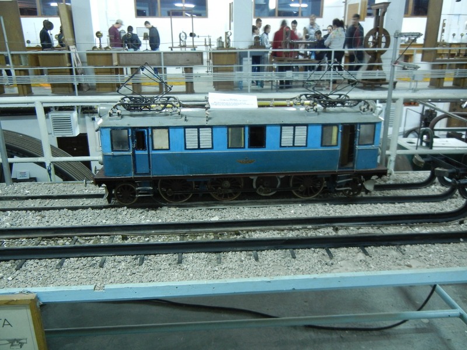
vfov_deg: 46.8
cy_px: 175
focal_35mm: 30
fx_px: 405
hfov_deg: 60.0
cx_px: 234
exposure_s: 1/3.2
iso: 400
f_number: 3.5
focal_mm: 5.4
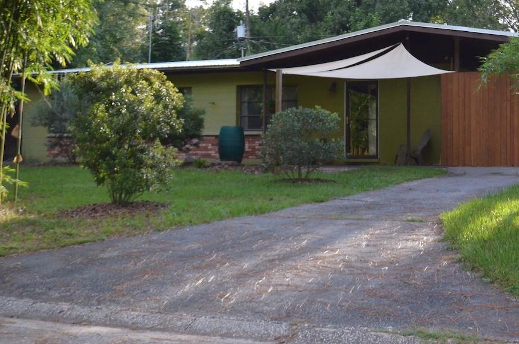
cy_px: 139
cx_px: 338
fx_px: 777
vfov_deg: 24.9
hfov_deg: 36.6
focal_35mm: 54
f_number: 4.2
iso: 3200
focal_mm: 26
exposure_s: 1/3200
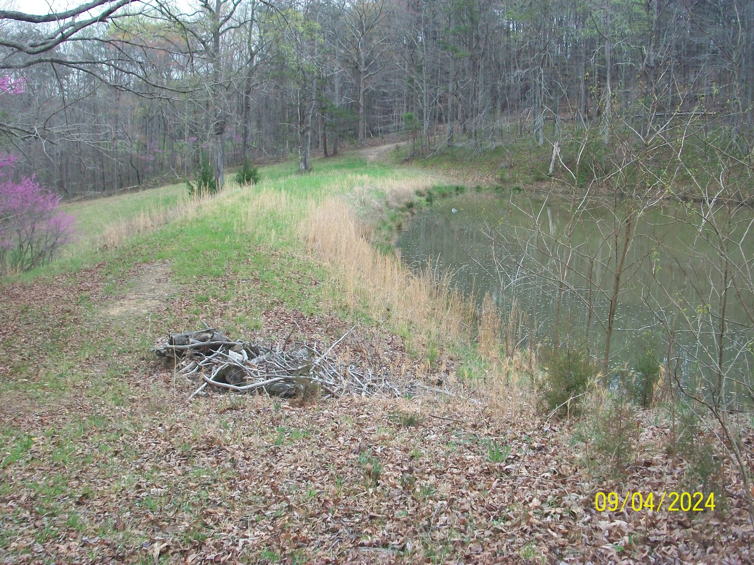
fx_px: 915
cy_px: 282
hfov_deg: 44.8
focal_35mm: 42
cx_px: 377
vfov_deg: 34.4
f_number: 3.2
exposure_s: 1/80
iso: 80
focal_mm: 7.1
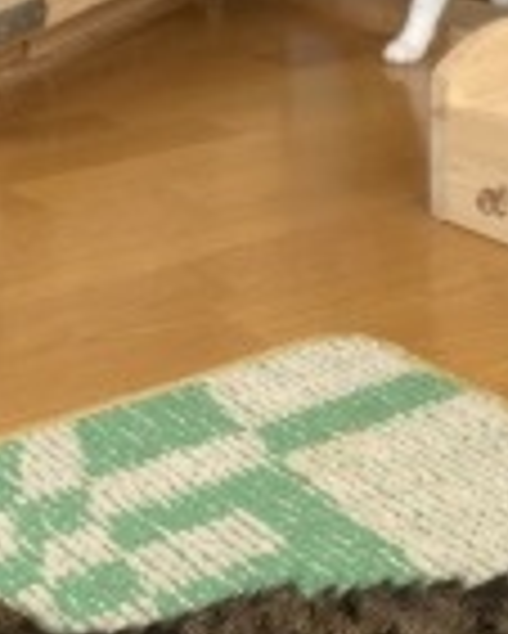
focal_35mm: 90
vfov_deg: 20.3
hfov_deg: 17.1
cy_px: -49
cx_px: 294
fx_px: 1690
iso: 64
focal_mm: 4.25
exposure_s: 1/121
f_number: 1.8
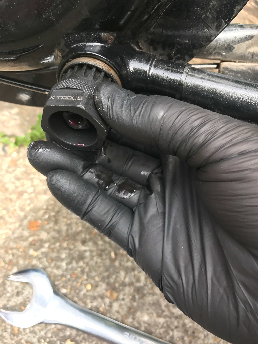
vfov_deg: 63.4
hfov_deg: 49.7
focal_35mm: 28
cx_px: 129
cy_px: 172
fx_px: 278
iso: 20
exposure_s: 1/97
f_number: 1.8
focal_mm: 3.99
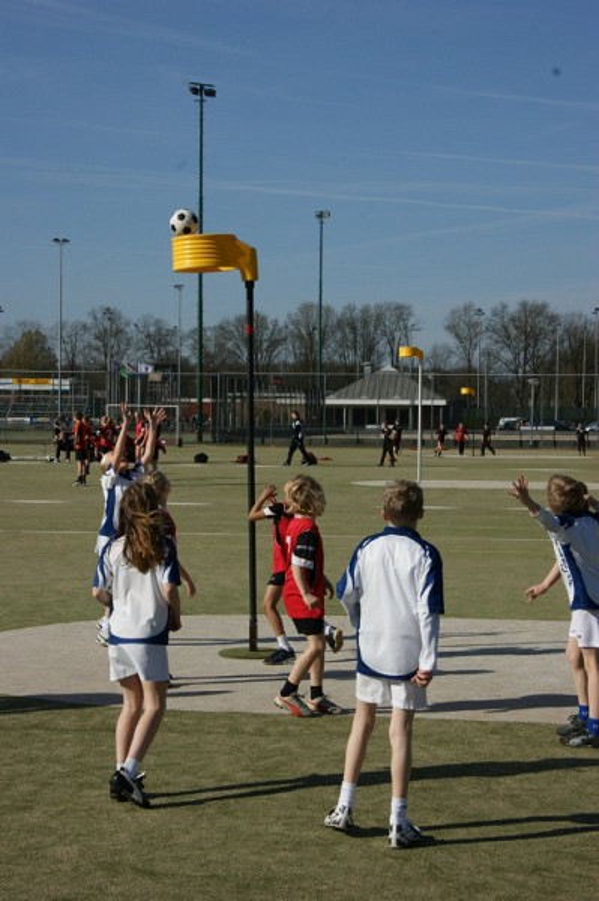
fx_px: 1687
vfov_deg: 29.9
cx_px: 300
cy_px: 450
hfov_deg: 20.1
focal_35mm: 68
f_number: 16
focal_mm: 45
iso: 200
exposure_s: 1/320
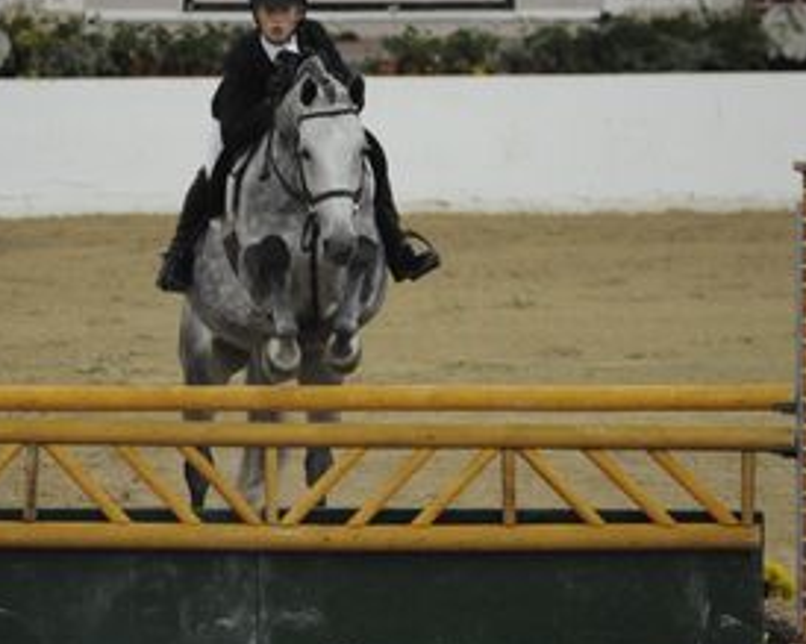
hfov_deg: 4.4
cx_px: 318
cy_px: 273
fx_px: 10468
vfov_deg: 3.5
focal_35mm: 439
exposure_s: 1/400
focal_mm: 200
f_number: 2.8
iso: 6400
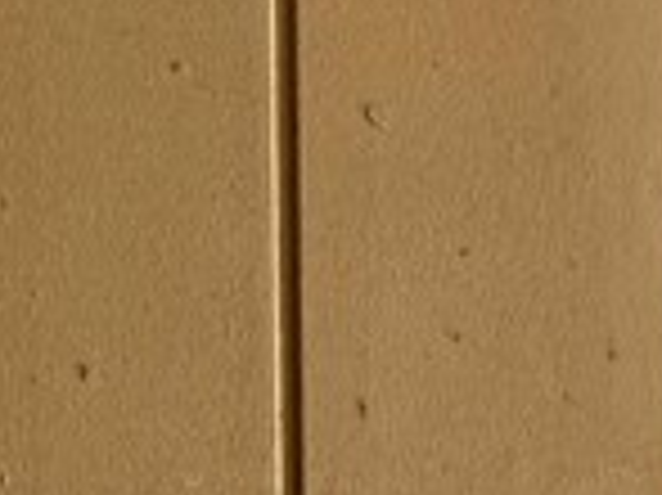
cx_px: 2157
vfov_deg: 8.7
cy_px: 765
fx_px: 3191
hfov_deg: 9.0
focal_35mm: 167
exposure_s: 1/402
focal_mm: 6.76
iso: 80
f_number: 1.78
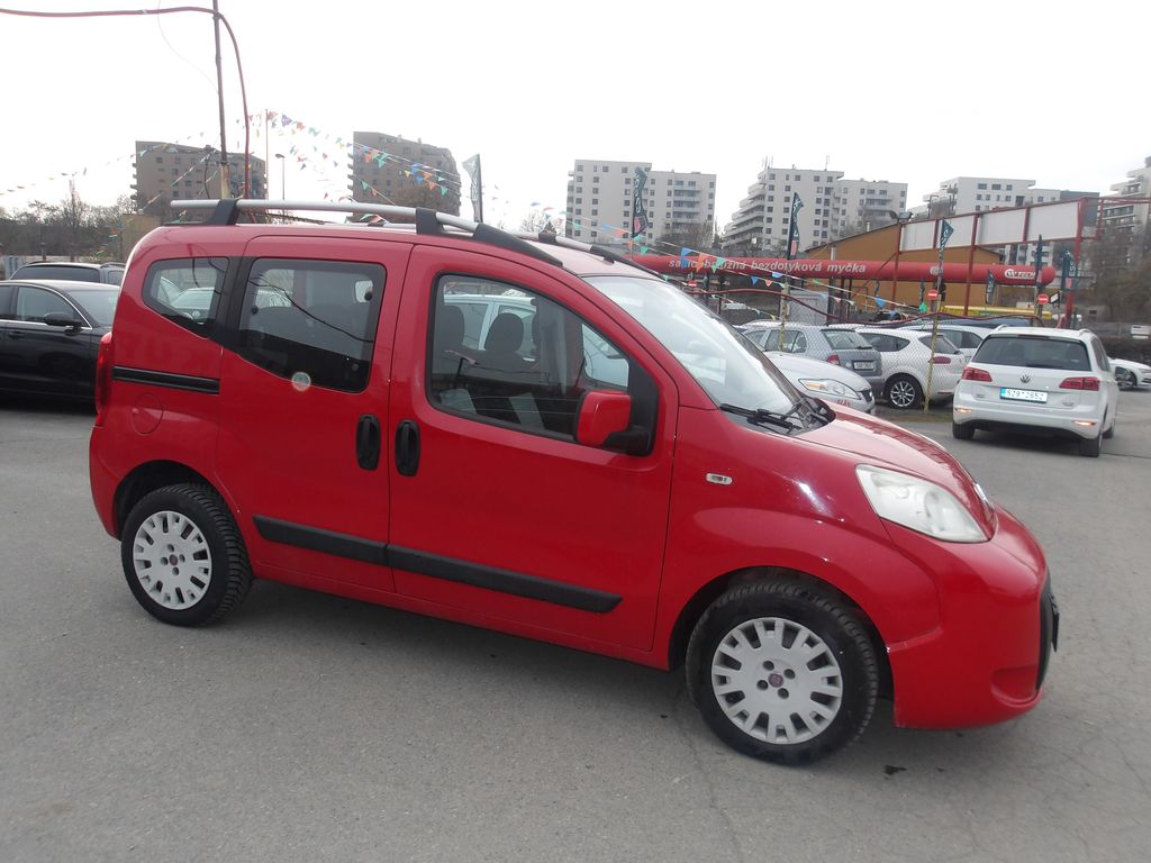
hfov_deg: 65.3
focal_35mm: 27
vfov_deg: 51.4
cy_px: 432
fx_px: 898
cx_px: 576
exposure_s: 1/540
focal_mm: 4.9
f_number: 3
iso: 100
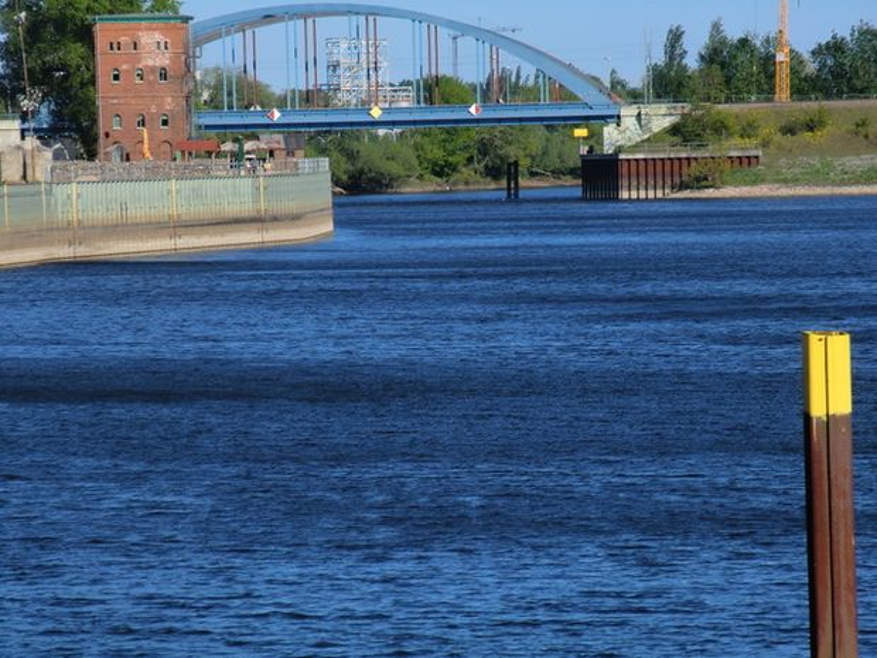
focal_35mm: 240
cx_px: 438
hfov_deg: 8.2
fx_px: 6080
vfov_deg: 6.2
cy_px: 329
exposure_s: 1/400
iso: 64
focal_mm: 43
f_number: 5.7
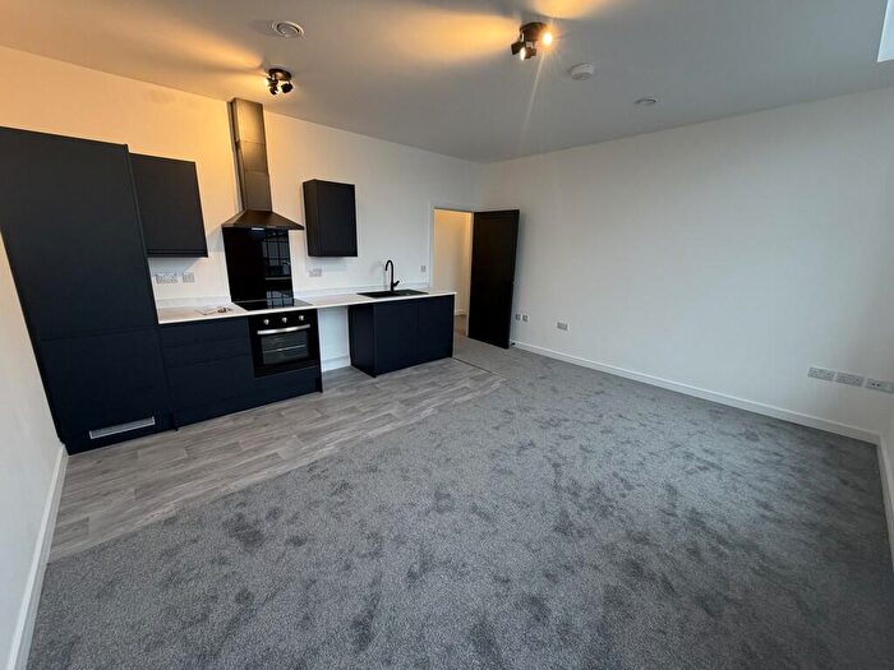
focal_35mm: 14
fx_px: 362
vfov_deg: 85.7
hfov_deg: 102.1
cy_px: 335
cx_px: 447
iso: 160
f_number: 2.2
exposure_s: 1/50
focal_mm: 2.22
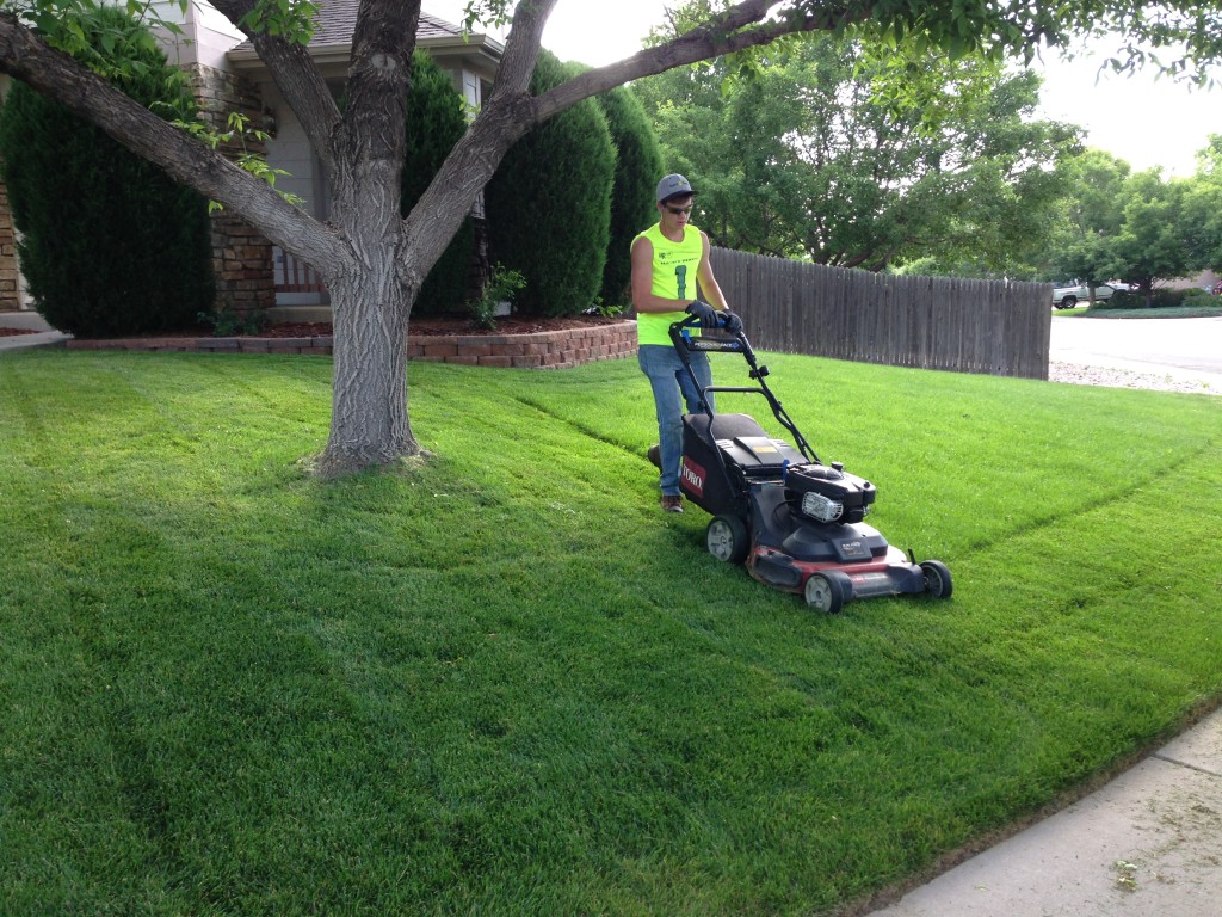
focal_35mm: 33
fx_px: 1165
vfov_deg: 42.9
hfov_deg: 55.4
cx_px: 611
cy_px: 458
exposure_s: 1/120
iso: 50
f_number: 2.4
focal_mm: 4.12
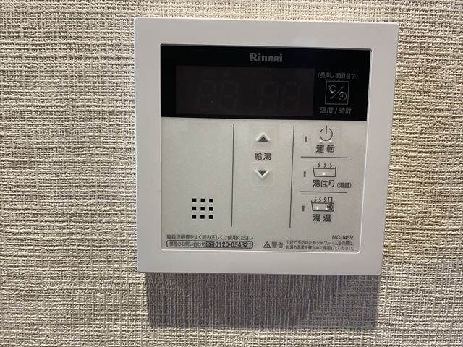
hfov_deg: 67.3
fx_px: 348
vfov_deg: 53.1
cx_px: 232
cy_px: 174
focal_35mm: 26
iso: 80
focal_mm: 4.25
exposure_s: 1/50
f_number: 1.8
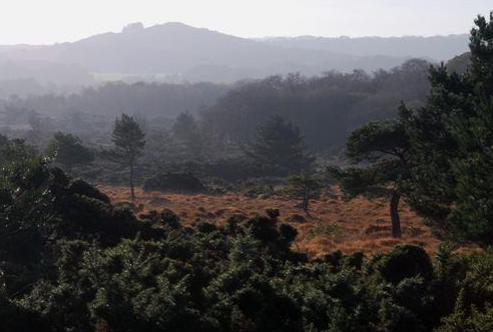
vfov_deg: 9.5
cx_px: 202
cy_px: 130
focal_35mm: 146
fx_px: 1999
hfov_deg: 14.0
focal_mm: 75
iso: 100
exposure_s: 1/100
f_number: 14
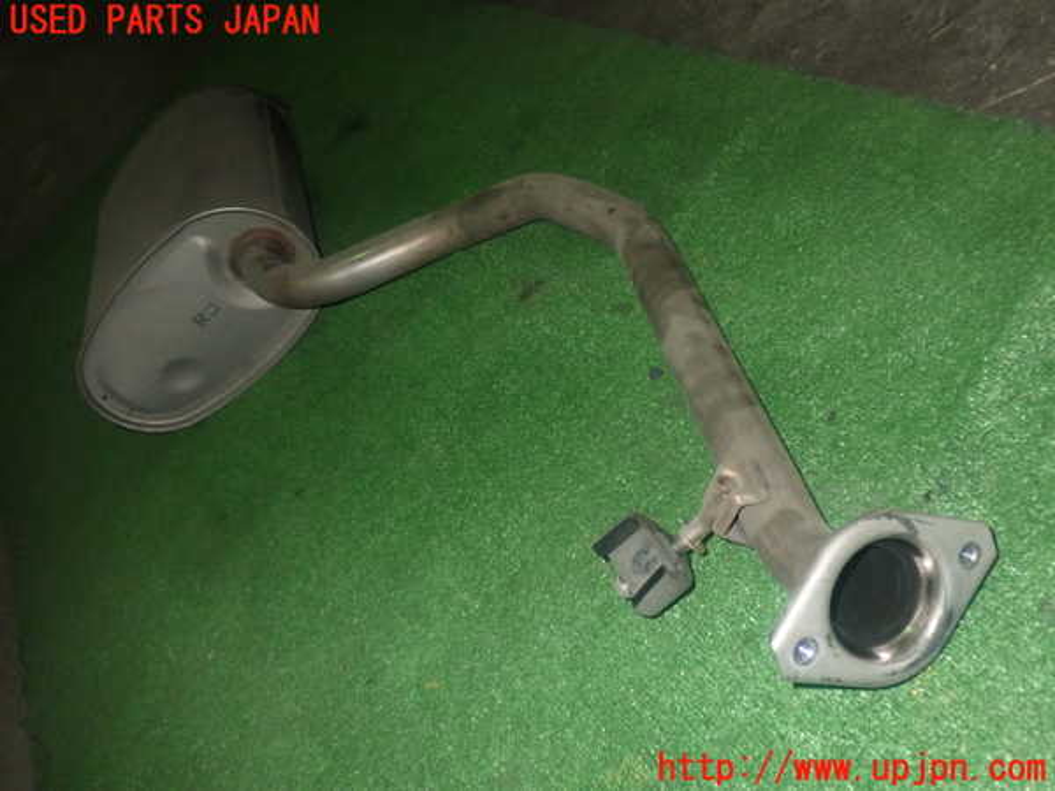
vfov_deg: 39.7
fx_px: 1097
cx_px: 528
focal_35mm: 36
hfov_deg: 51.4
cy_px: 396
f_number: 7.1
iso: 1000
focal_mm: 6.37
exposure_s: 1/40
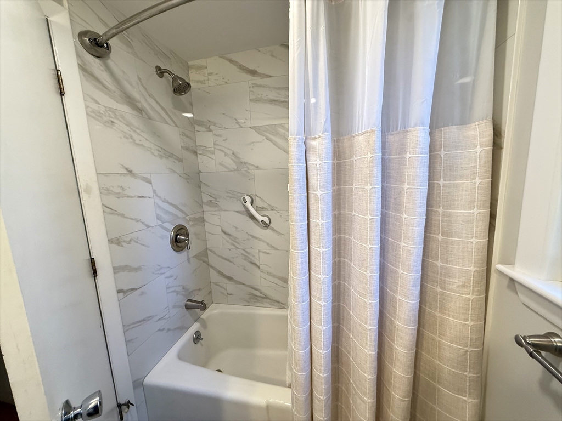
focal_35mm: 14
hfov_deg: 102.1
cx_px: 281
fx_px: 227
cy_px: 210
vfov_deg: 85.7
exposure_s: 1/120
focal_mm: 2.22
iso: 320
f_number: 2.2
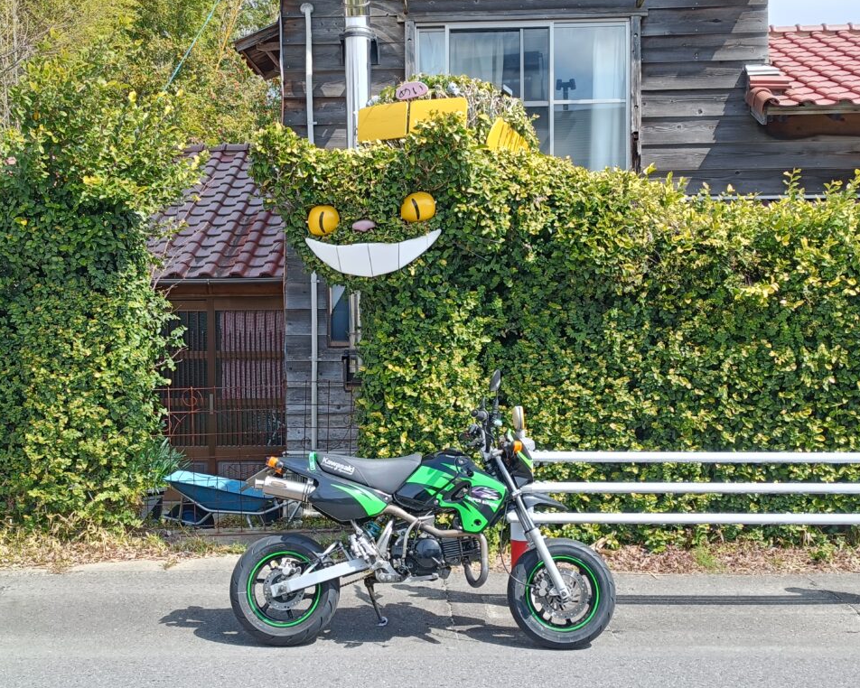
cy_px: 342
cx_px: 403
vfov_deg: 35.7
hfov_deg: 43.8
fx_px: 1069
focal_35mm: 42
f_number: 1.7
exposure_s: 1/152
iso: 50
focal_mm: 4.7
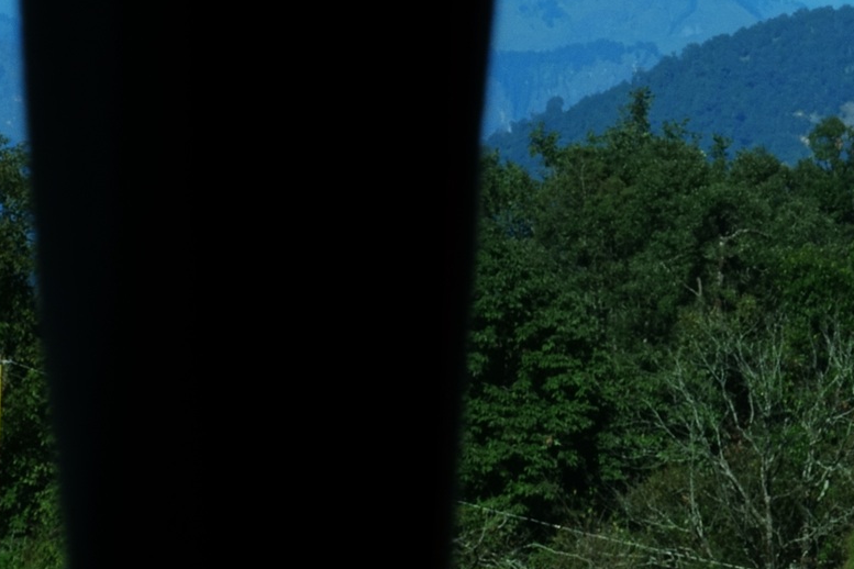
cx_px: 1433
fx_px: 12856
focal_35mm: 542
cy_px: -250
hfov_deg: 3.8
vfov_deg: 2.5
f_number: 16
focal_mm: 56.39
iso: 64
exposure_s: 1/50
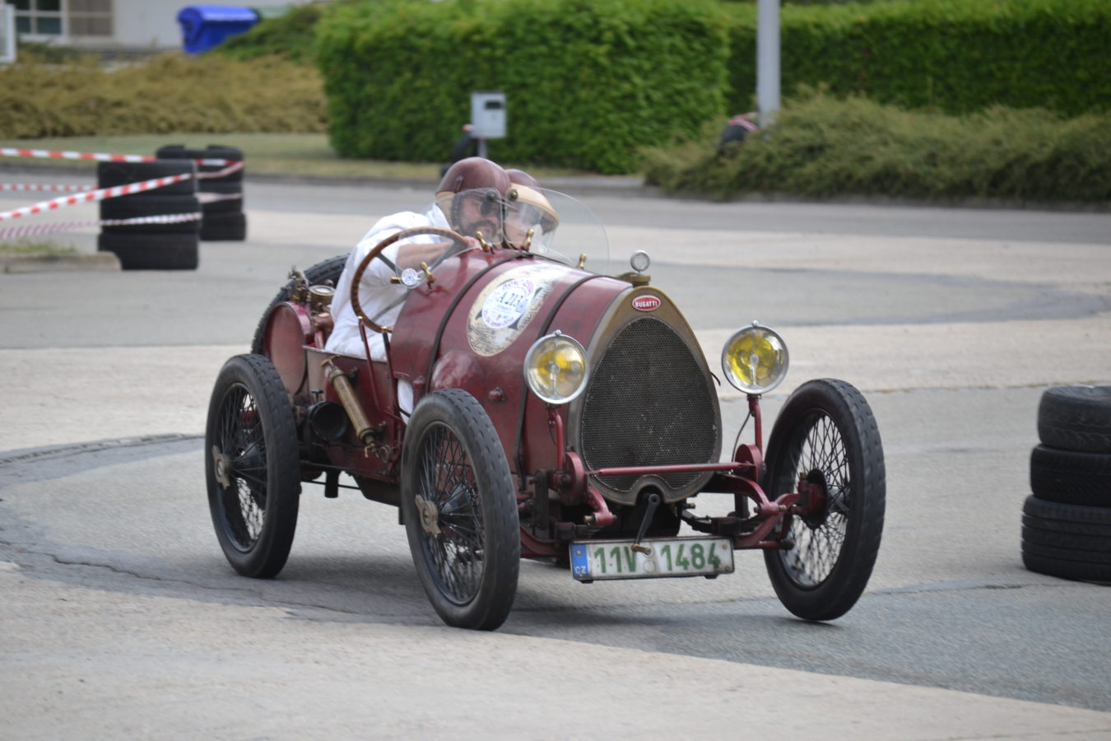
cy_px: 370
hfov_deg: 10.2
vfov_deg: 6.8
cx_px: 556
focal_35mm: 202
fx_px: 6249
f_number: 5
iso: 400
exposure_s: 1/640
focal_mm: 135
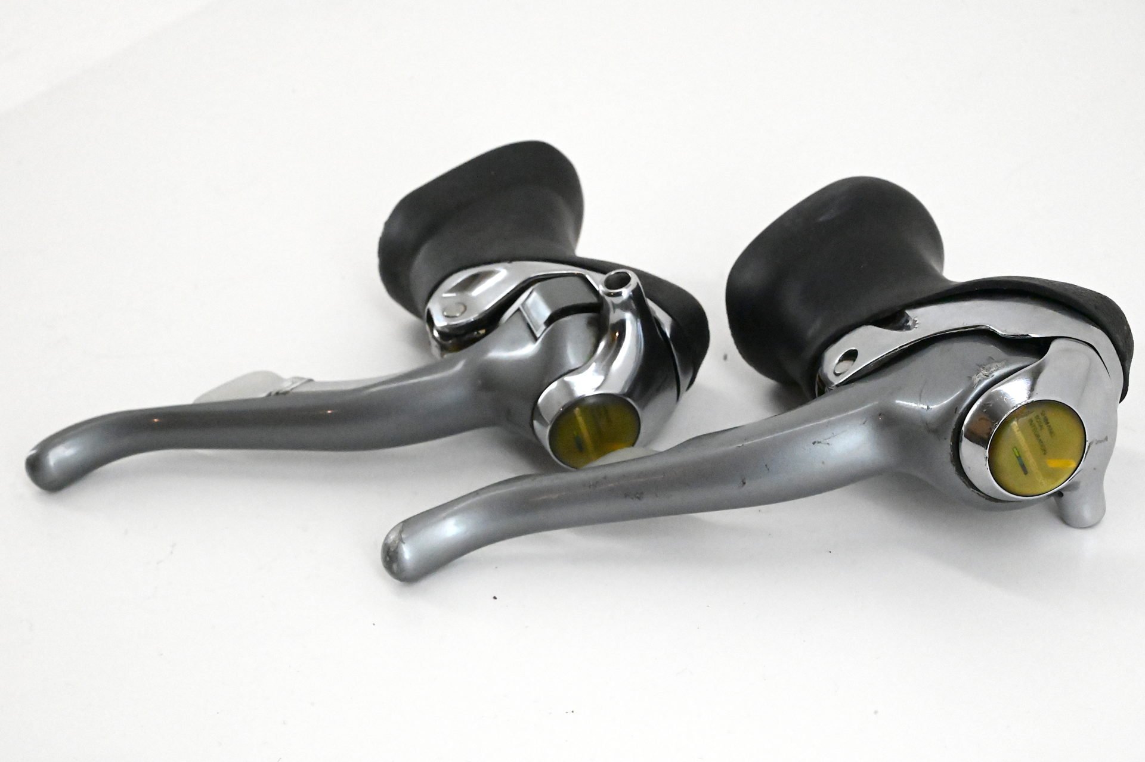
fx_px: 2226
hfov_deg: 28.9
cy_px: 381
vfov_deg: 19.4
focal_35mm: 70
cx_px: 572
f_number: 20
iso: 22800
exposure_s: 1/640
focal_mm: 70
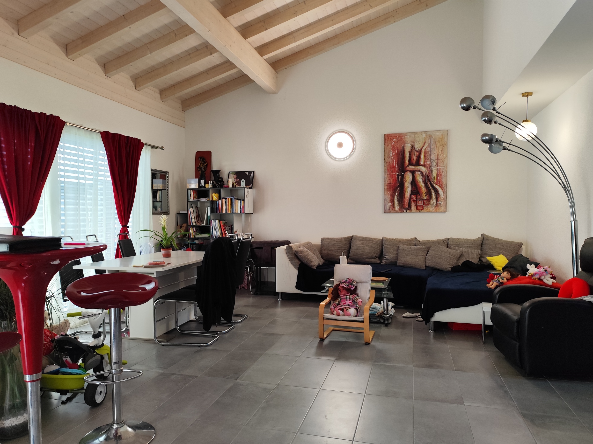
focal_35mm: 24
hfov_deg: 71.6
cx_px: 289
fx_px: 411
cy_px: 229
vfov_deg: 56.8
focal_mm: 6.14
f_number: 1.65
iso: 320
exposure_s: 1/50
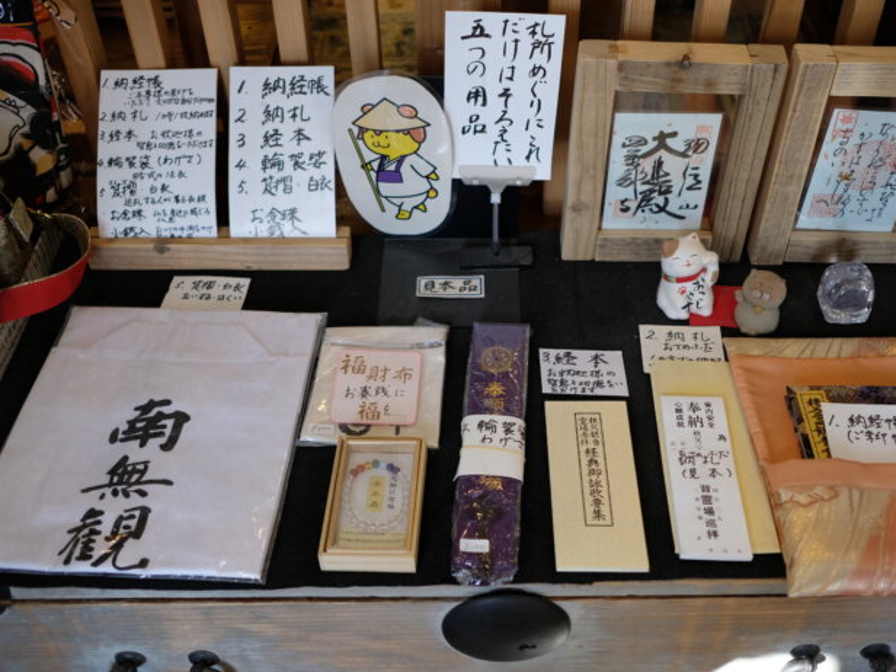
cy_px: 311
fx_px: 1061
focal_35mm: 41
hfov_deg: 45.7
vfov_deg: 35.1
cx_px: 492
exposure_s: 1/150
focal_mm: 23
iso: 200
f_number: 2.2
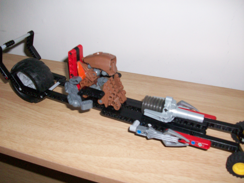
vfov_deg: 41.8
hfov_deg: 54.0
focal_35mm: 34
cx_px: 122
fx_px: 240
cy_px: 92
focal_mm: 5.7
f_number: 2.8
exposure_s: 1/60
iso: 160
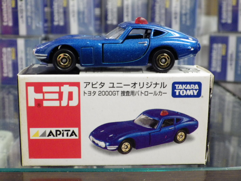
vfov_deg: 24.8
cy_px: 90
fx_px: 411
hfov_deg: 32.7
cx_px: 120
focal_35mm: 59
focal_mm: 10.7
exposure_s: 1/30
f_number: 4
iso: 800
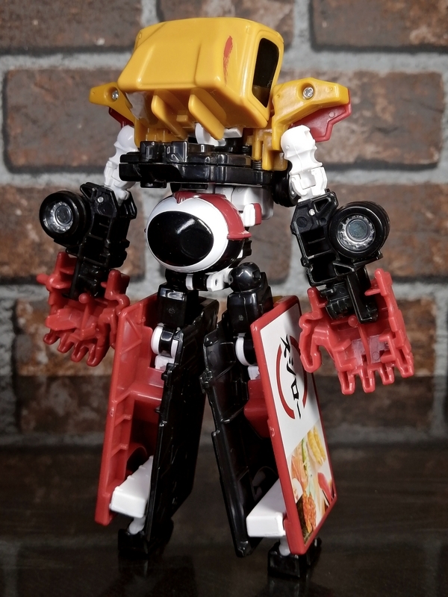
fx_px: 794
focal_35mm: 46
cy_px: 298
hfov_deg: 31.5
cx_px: 224
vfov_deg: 41.2
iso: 50
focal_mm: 3.62
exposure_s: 1/127
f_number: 1.8
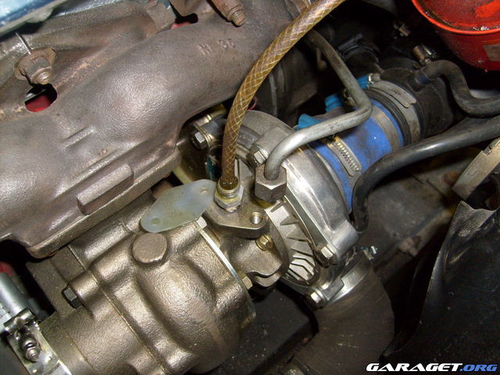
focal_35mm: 35
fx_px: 506
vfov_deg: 40.7
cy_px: 188
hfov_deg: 52.6
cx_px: 250
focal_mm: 5.8
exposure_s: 1/45
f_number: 2.8
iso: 100
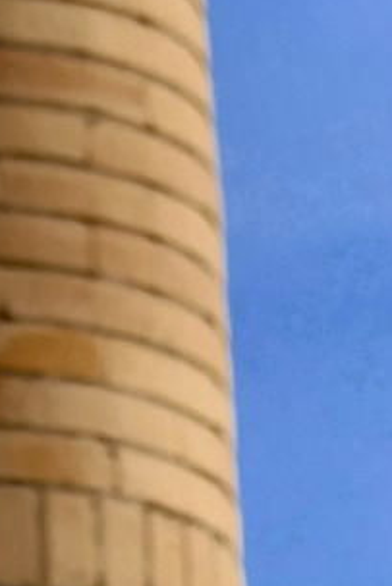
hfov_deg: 1.5
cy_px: -626
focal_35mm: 923
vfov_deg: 2.2
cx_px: -697
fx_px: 15057
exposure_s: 1/640
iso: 125
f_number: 5.5
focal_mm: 42.8
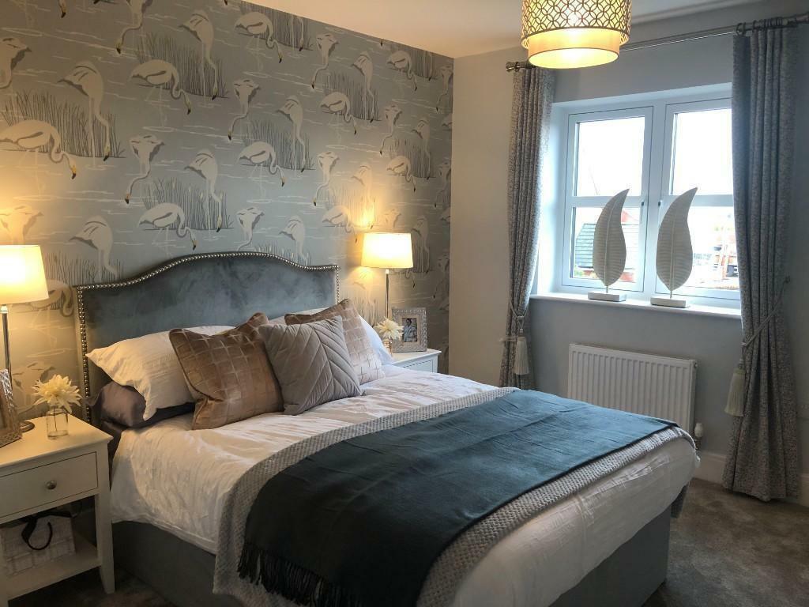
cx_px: 404
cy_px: 304
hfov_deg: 63.4
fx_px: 654
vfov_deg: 49.7
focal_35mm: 28
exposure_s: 1/25
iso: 40
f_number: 1.8
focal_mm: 3.99
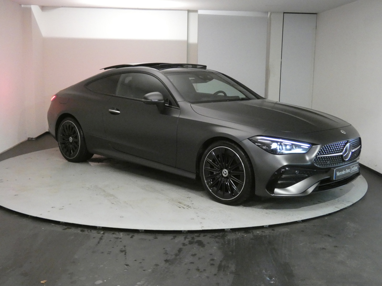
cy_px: 143
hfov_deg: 45.8
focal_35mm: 41
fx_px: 452
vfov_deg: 35.1
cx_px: 191
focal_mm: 7.3
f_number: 3.6
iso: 1600
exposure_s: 1/80
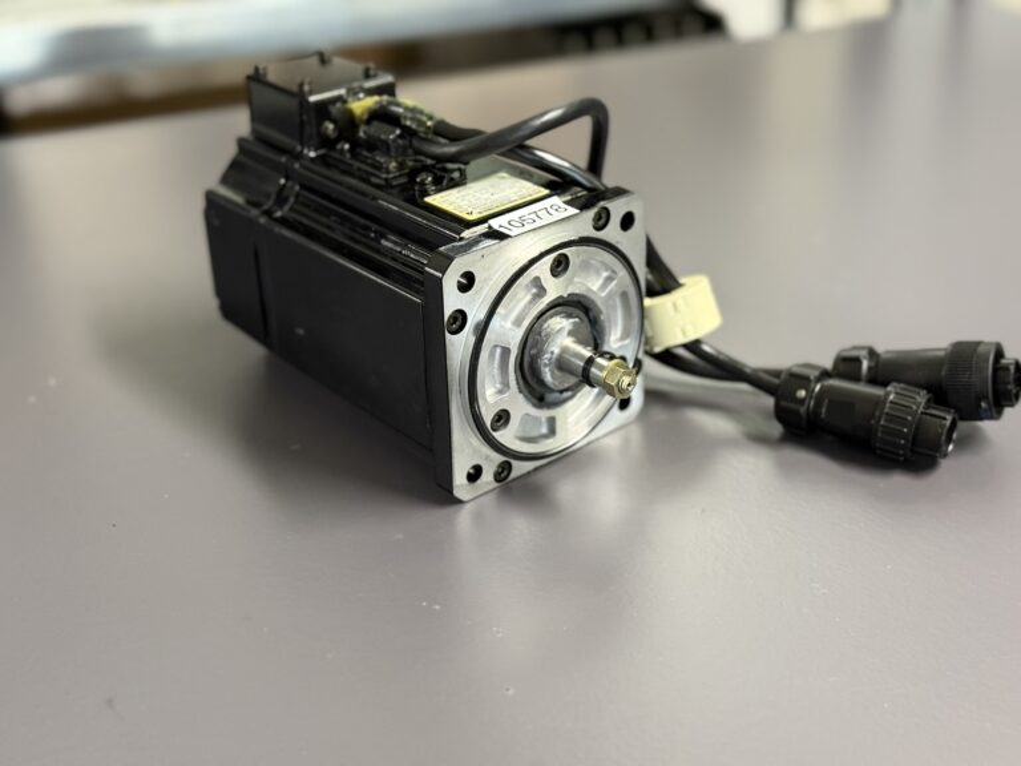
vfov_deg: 30.3
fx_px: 1416
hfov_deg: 39.7
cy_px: 383
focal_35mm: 48
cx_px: 510
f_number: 1.78
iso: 400
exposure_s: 1/33
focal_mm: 6.76
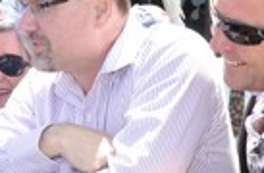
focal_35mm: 114
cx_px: 54
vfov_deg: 11.9
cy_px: 142
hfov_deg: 17.9
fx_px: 830
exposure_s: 1/125
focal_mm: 23
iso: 200
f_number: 8
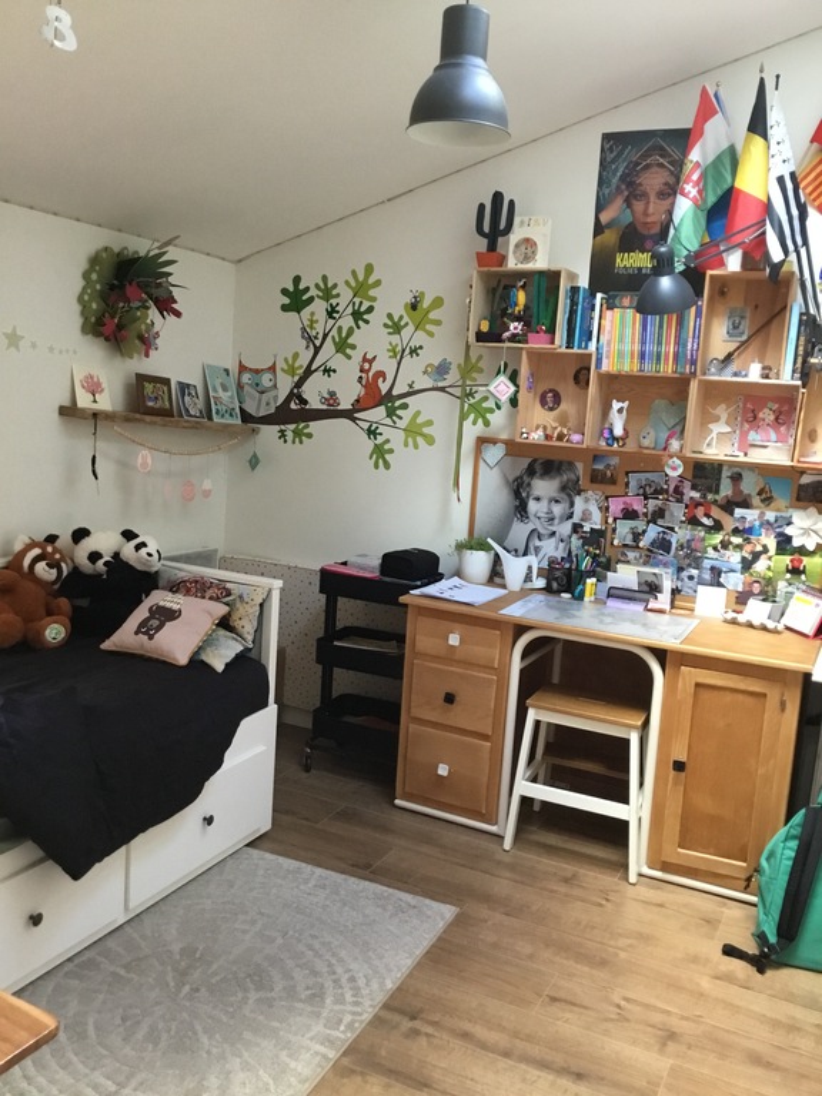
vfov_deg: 58.4
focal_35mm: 31
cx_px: 411
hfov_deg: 45.4
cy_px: 548
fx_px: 982
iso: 200
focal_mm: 3.3
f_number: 2.4
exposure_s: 1/20
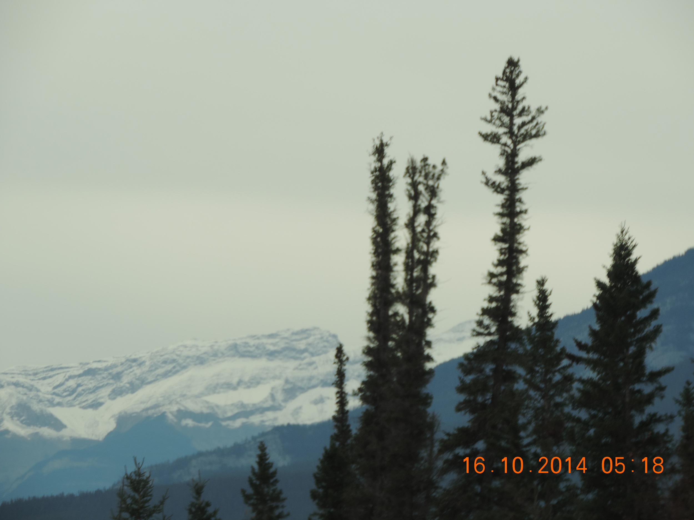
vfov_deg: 5.0
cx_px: 347
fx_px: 6015
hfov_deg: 6.6
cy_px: 260
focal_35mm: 300
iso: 80
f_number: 4.8
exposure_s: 1/200
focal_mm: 53.5
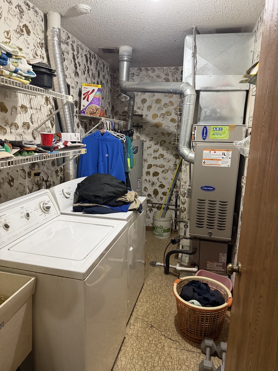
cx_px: 139
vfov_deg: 71.6
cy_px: 186
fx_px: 257
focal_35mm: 24
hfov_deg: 56.8
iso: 500
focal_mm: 6.76
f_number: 1.78
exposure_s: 1/60
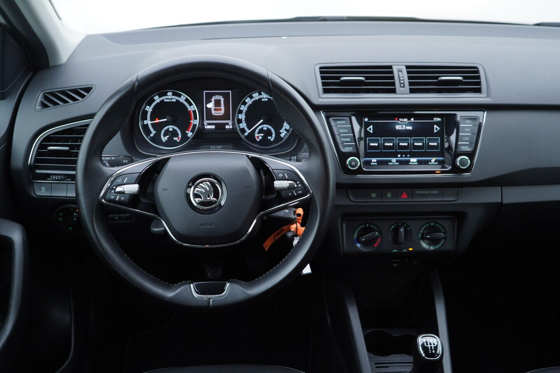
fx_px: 560
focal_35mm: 36
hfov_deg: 53.1
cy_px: 186
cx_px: 280
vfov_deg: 36.9
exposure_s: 1/40
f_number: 2.8
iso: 125
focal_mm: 24
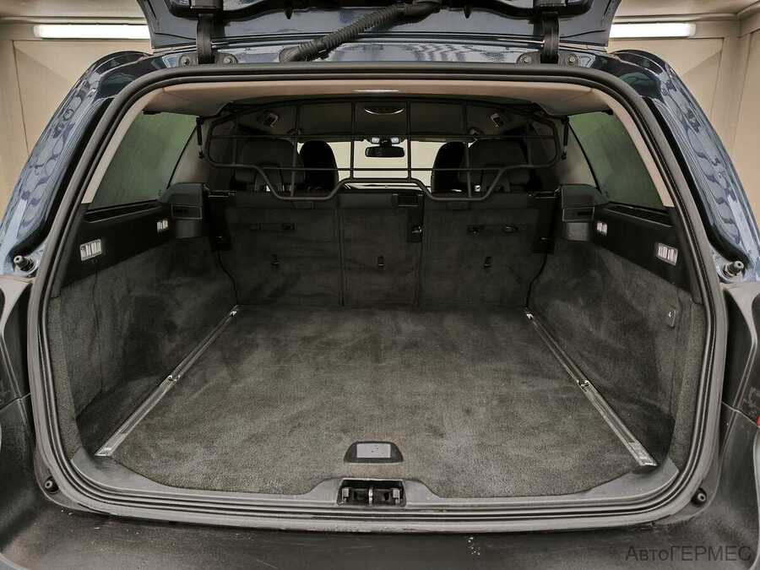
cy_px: 285
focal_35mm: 24
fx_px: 527
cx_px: 380
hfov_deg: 71.6
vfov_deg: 56.8
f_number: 1.9
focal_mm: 6.92
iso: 250
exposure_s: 1/50
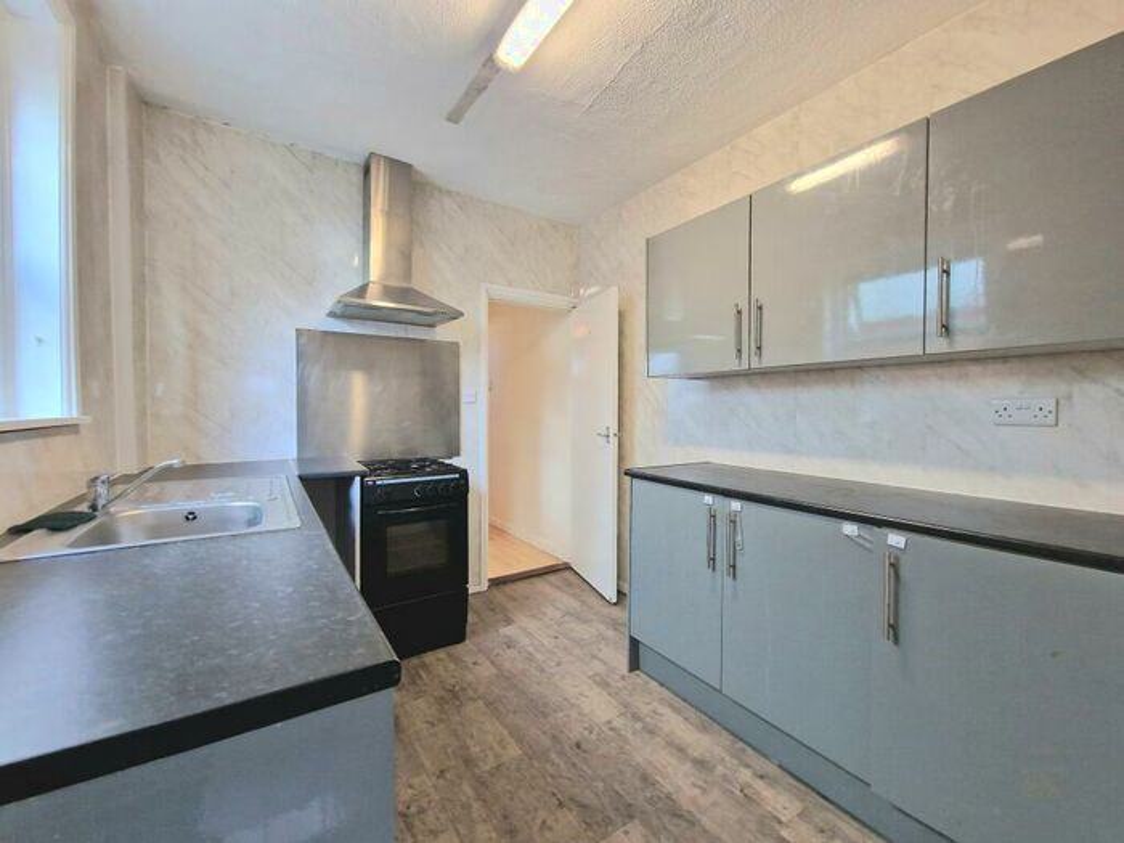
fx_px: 422
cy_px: 422
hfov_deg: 106.2
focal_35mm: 13
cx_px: 562
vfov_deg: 89.9
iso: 250
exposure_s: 1/50
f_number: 2.2
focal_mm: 2.2
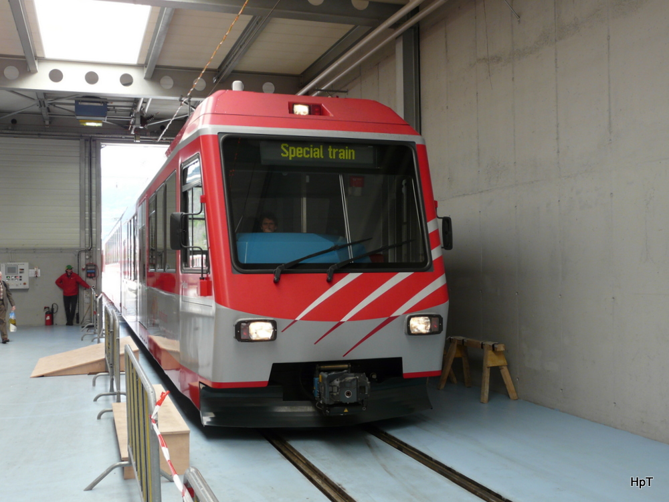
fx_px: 715
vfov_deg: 38.7
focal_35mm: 37
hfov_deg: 50.1
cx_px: 334
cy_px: 251
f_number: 2.8
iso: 100
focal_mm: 6.1
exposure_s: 1/100
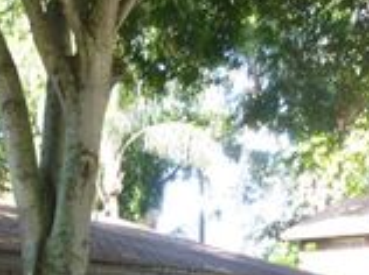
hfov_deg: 23.1
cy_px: 418
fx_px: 809
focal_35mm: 76
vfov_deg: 17.3
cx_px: -98
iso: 125
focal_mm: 4.3
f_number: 3.3
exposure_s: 1/60
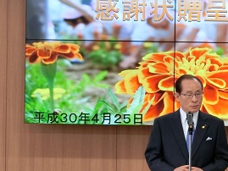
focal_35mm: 236
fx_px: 1555
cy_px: 108
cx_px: 185
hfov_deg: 8.4
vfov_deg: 6.3
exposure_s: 1/50
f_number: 5.7
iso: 400
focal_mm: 22.1
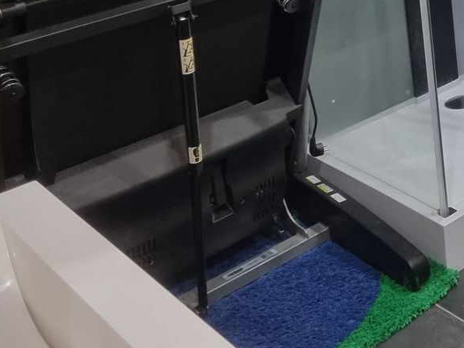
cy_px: -79
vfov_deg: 20.6
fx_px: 884
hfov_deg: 26.6
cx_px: 533
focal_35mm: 66
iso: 320
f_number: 1.8
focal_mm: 6.7
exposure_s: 1/50
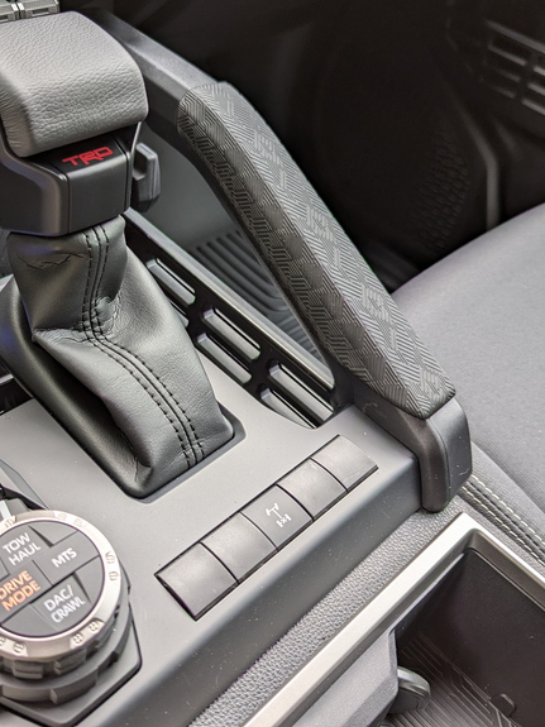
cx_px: 166
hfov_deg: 42.1
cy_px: 353
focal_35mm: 33
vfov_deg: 55.4
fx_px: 693
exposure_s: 1/27.2
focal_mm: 6.81
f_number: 1.85
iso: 43
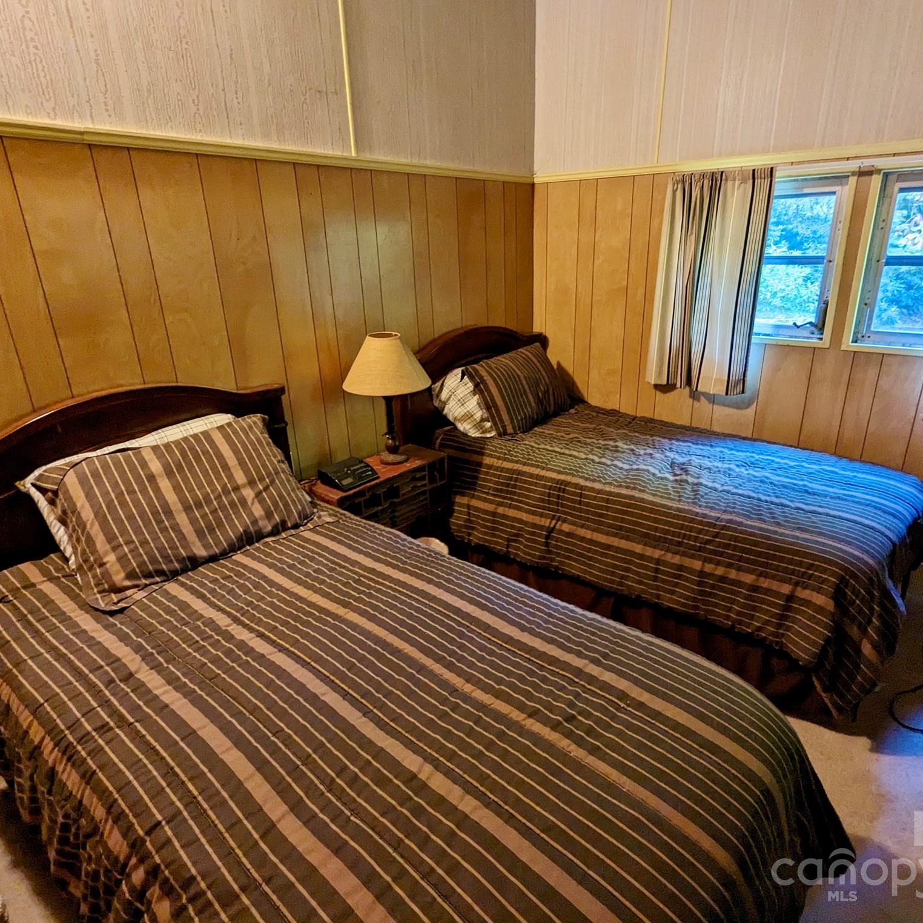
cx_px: 494
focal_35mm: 19
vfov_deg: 77.7
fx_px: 573
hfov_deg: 77.6
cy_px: 460
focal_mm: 2.35
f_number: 2.2
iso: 269
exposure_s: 1/24
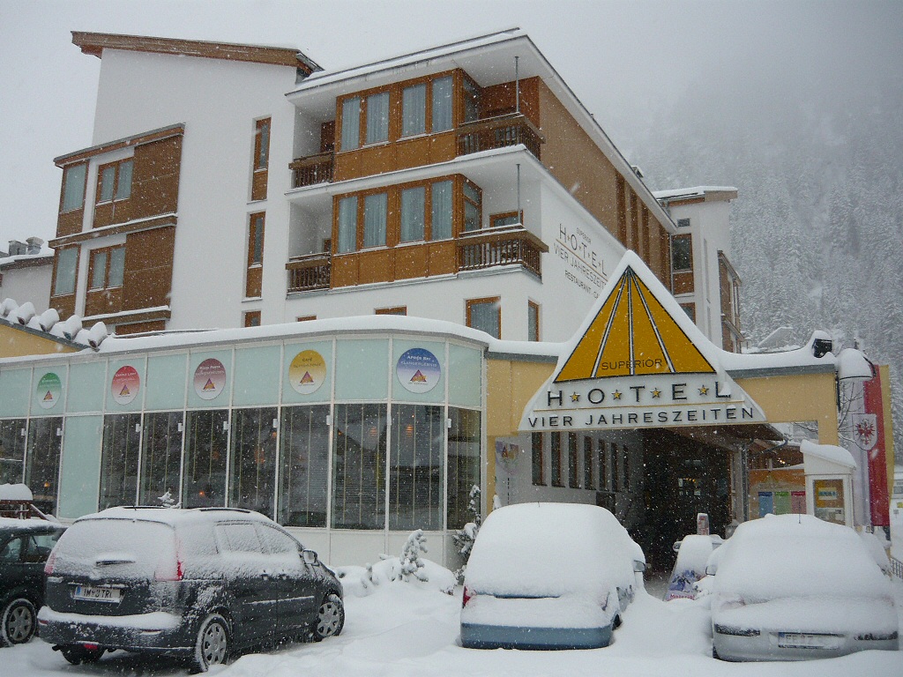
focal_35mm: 33
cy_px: 338
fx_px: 861
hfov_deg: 55.4
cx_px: 452
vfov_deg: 42.9
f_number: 2.8
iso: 100
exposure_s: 1/320
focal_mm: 5.5
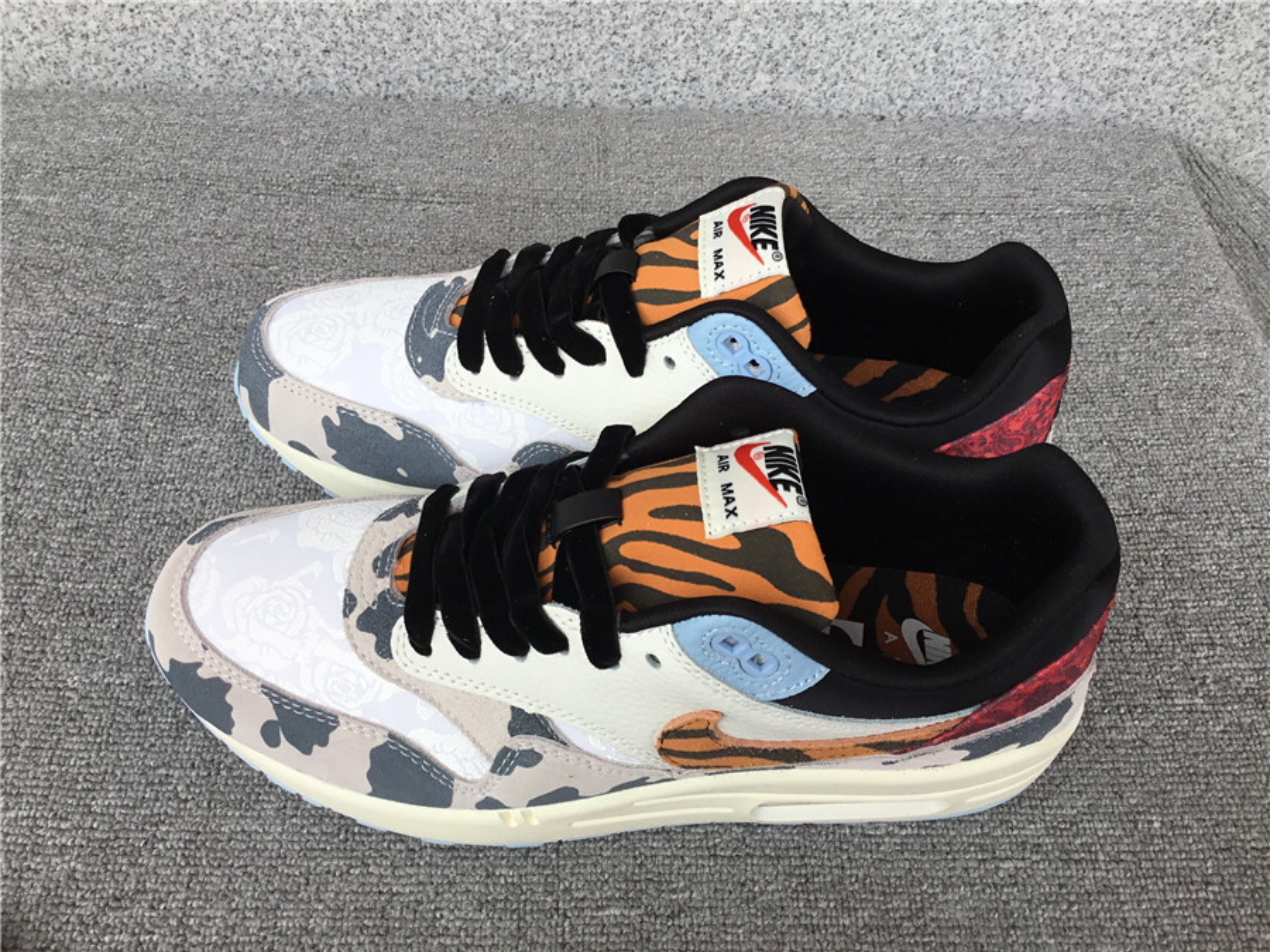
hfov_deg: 58.4
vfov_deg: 45.4
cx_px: 635
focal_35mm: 31
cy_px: 476
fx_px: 1137
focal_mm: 3.3
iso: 25
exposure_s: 1/399
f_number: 2.4
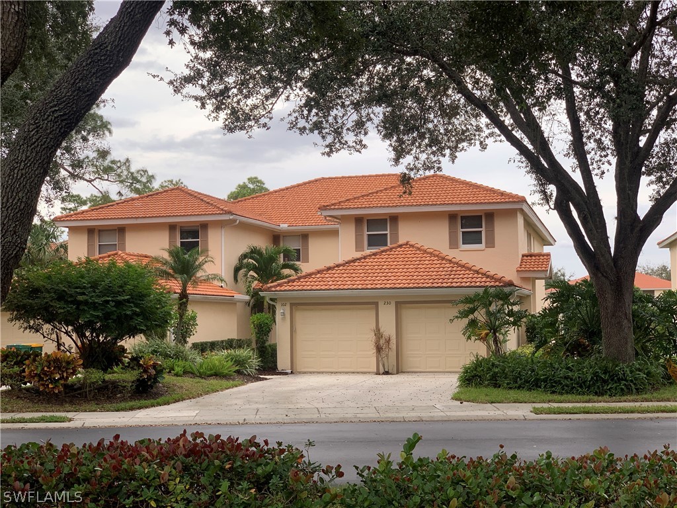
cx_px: 338
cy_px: 254
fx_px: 1017
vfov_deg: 28.0
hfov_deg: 36.8
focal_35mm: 52
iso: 16
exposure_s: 1/168
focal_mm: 6
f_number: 2.4
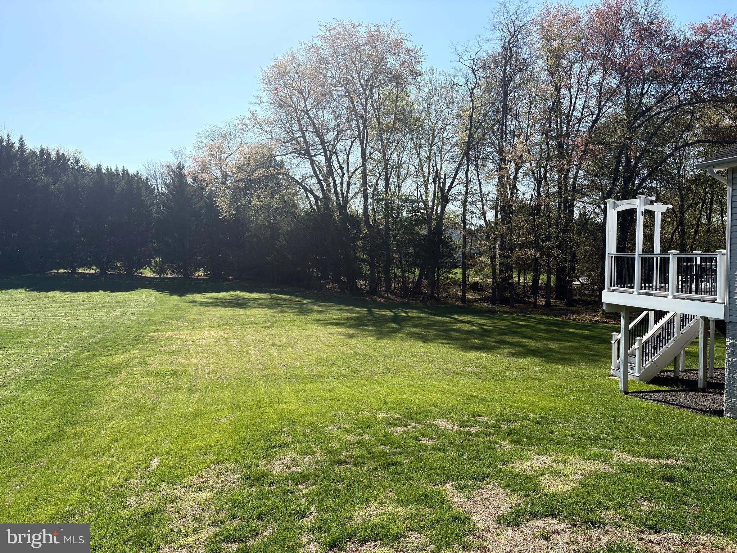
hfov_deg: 67.3
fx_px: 554
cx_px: 368
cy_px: 276
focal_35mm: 26
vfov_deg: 53.1
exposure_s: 1/3831
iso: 64
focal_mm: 5.96
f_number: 1.6
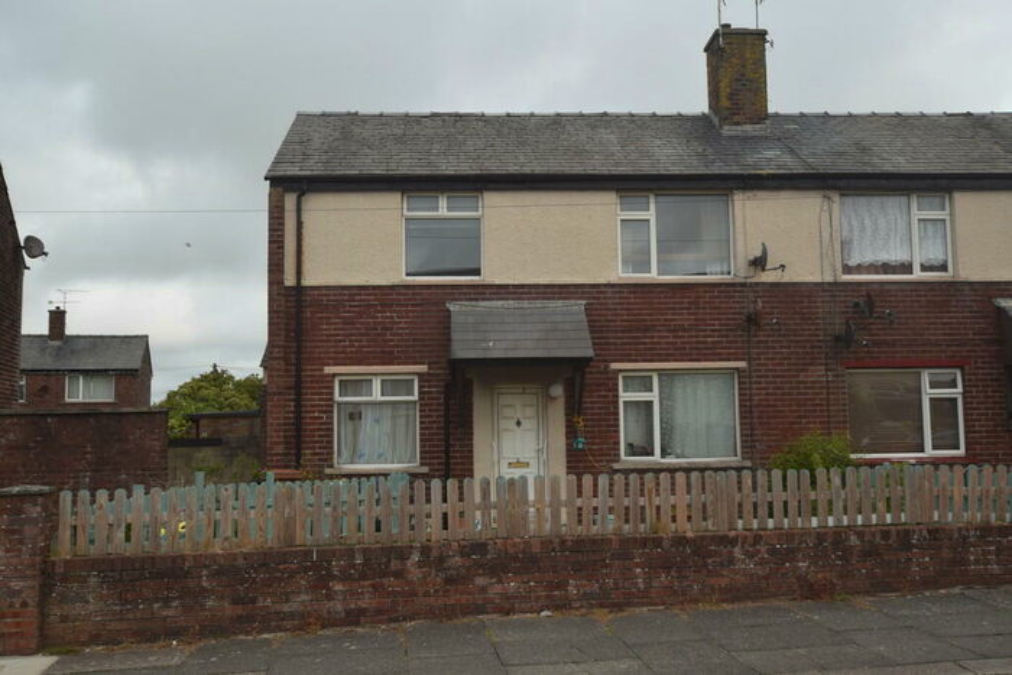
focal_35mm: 36
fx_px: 1012
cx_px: 506
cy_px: 338
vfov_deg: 36.9
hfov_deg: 53.1
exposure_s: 1/200
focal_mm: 24
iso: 100
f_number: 8
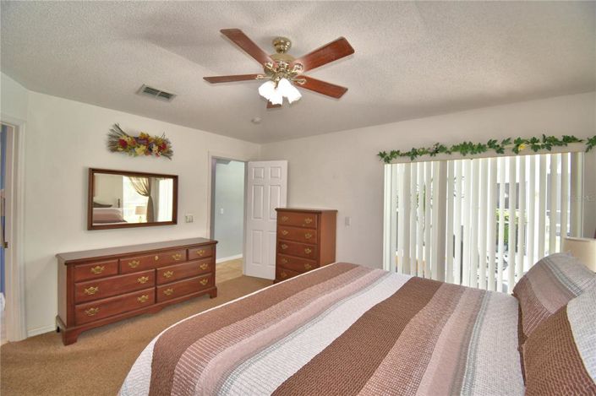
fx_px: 248
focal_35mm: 15
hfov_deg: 100.4
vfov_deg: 77.2
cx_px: 298
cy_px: 198
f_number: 4.5
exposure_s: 1/60
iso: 200
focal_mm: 10
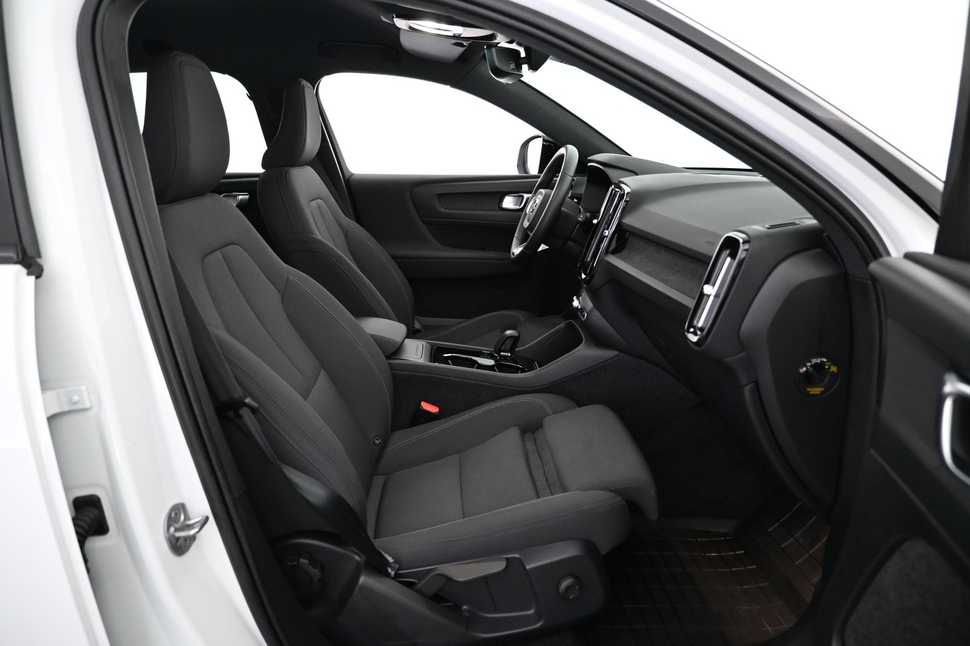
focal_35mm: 24
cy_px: 323
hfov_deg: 73.7
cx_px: 485
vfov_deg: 53.1
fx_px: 647
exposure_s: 1/60
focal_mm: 16
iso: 3600
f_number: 3.5
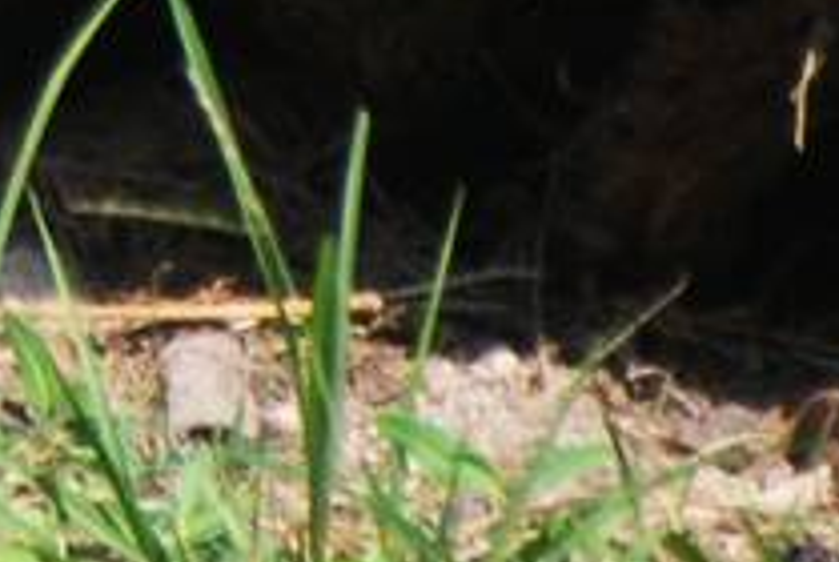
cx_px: -1935
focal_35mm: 3446
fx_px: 80423
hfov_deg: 0.6
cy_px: -725
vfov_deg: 0.4
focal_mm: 300
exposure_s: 1/1000
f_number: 5.6
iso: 400
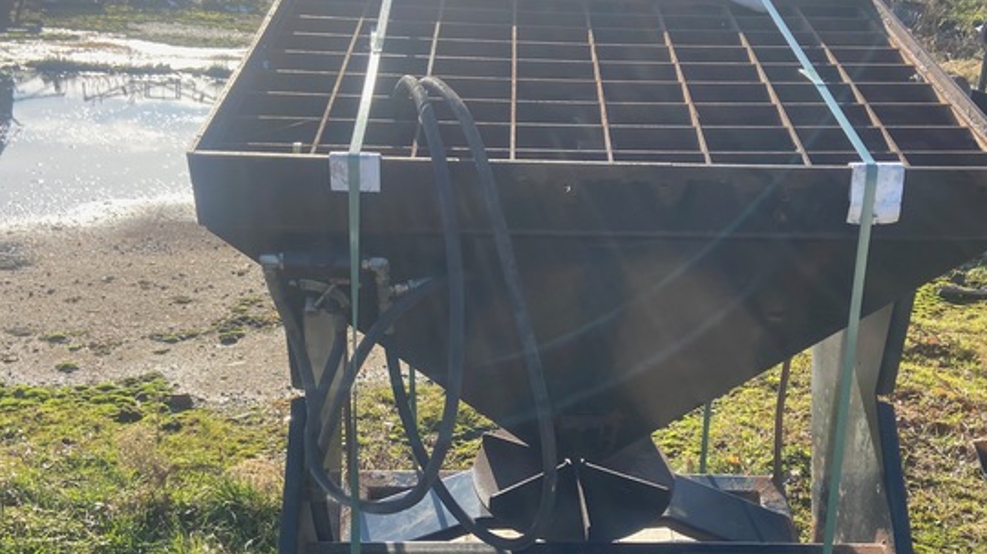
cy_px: 369
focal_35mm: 42
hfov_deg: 48.2
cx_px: 563
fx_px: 1099
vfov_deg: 28.1
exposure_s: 1/1182
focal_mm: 4.25
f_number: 1.8
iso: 32
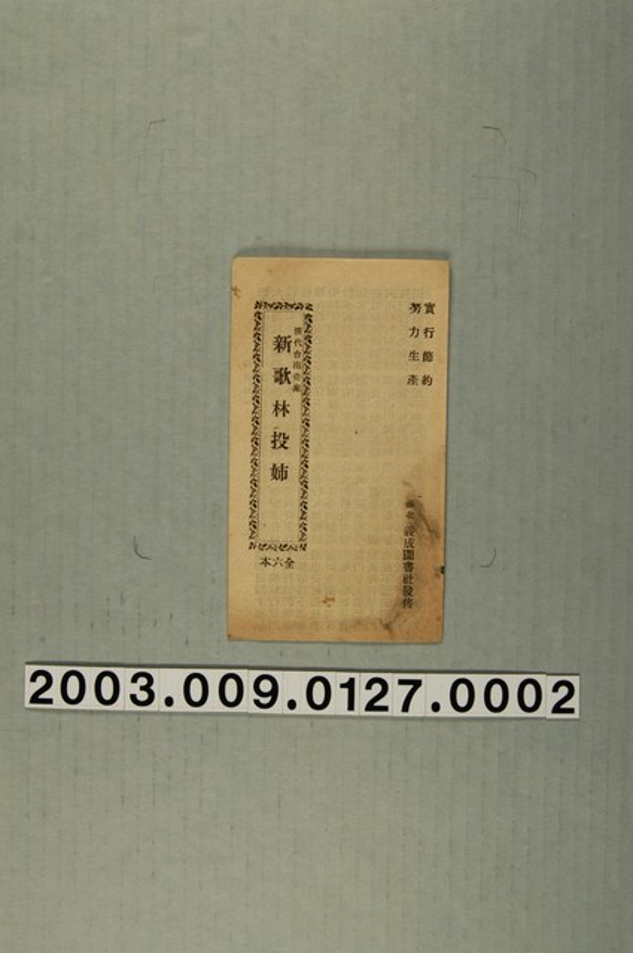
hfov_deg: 28.9
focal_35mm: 46
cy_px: 476
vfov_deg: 42.4
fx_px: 1230
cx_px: 316
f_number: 8
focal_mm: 31
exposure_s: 1/60
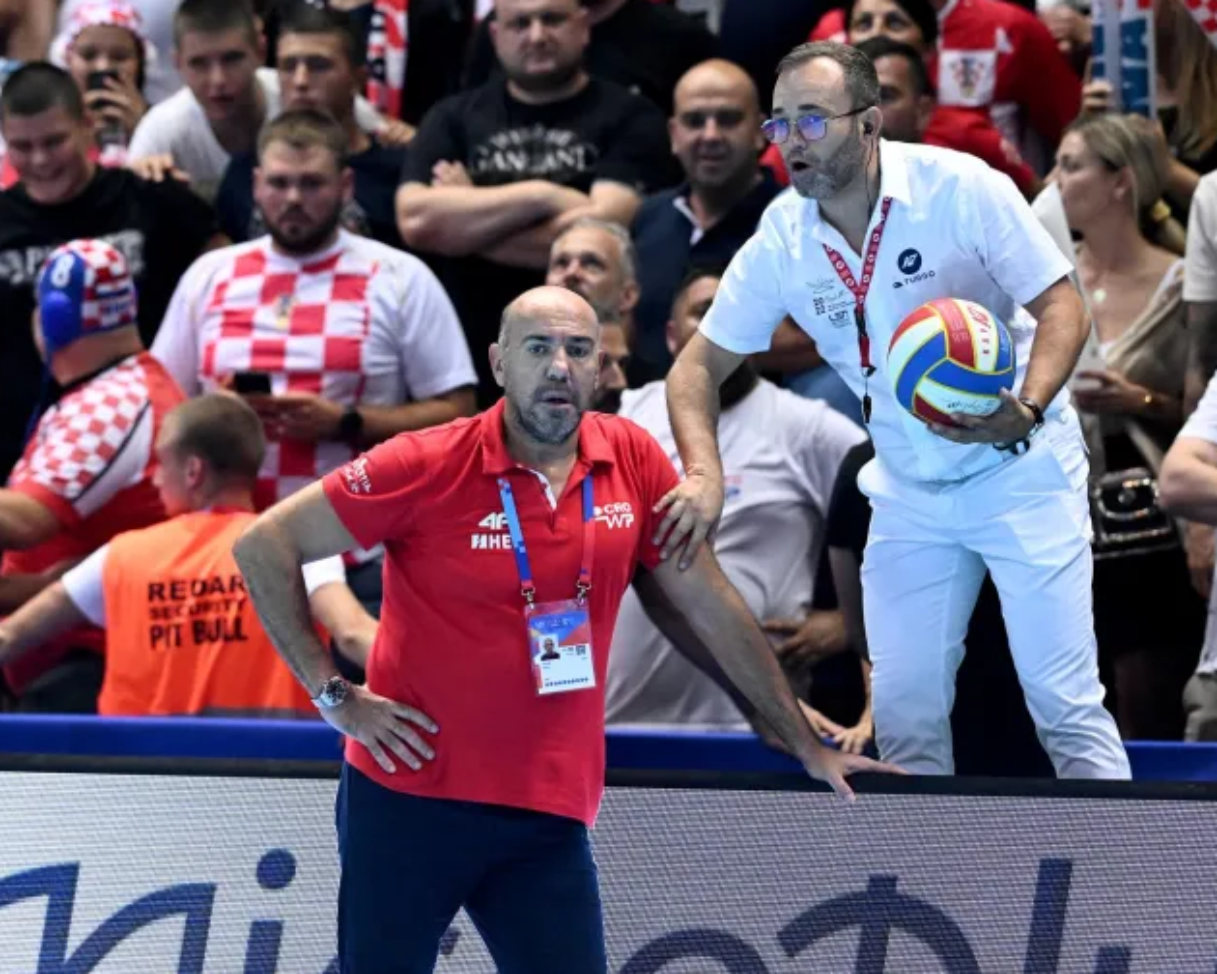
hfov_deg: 4.3
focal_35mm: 453
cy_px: 486
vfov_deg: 3.4
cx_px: 666
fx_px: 16316
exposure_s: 1/1250
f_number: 4
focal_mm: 400
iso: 5000
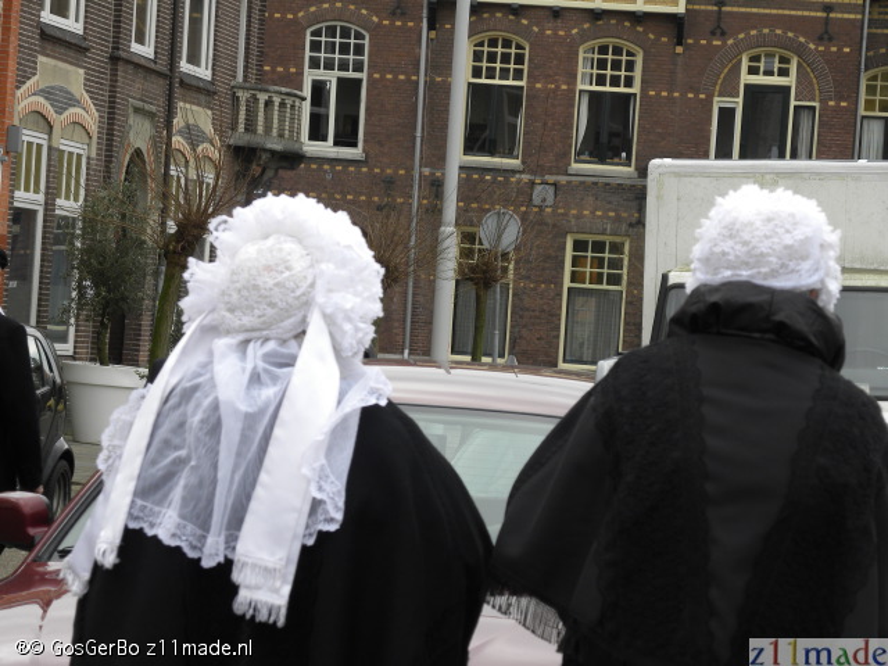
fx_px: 4156
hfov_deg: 12.2
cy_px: 333
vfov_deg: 9.2
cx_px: 444
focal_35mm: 162
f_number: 4.5
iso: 64
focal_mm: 28.8
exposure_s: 1/116
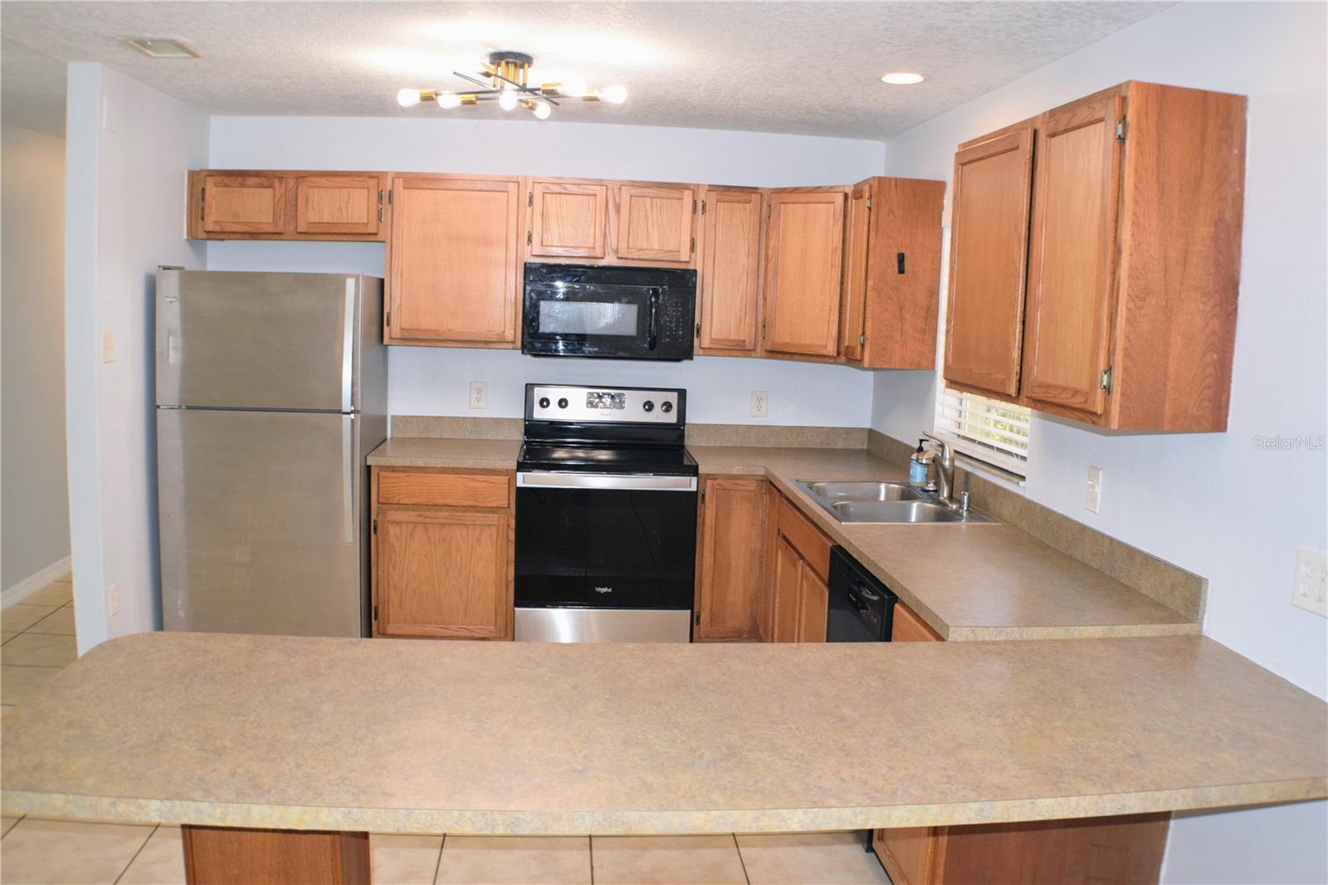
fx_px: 1383
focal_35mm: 38
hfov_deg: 51.3
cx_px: 664
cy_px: 442
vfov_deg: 35.5
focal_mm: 25
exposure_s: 1/125
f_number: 5.6
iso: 800
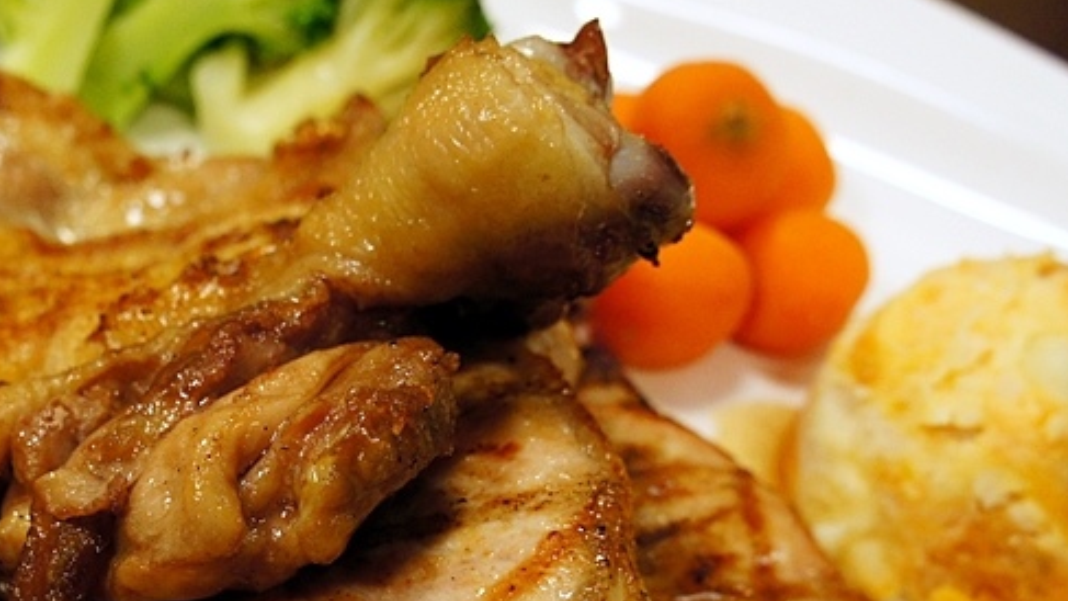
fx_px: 1643
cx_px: 263
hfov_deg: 35.2
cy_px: 611
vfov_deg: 20.1
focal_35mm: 58
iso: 800
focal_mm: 20
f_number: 5.6
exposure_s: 1/30
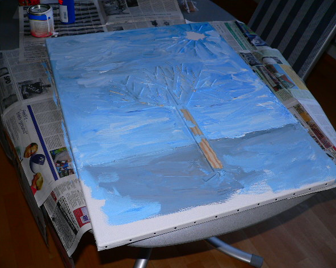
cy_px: 133
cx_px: 173
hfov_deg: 48.0
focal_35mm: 38
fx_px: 378
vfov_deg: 39.1
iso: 100
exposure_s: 1/30
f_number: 2.8
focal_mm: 6
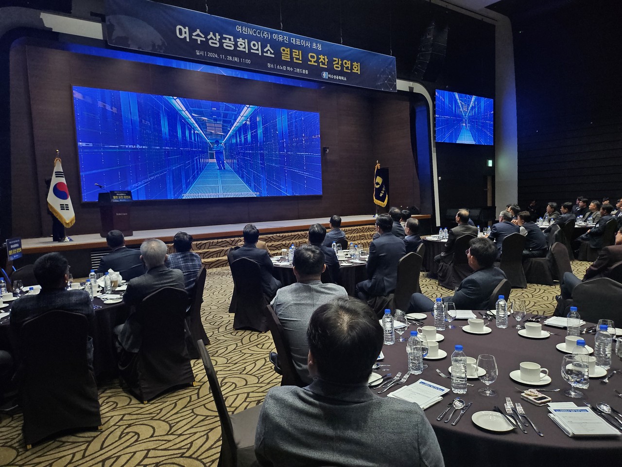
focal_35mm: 24
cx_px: 311
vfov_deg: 56.8
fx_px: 431
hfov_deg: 71.6
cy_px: 234
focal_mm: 5
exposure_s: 1/120
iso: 160
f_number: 1.8
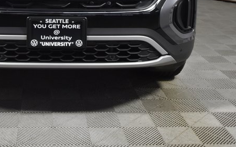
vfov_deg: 19.0
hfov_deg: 30.5
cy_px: -5
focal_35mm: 66
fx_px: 425
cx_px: 62
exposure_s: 1/160
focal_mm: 19
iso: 500
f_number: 4.2
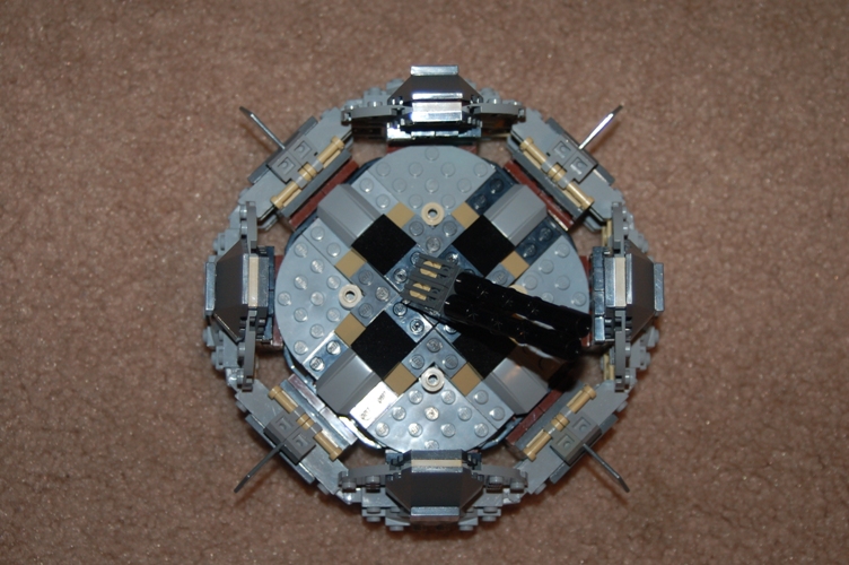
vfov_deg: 18.1
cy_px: 282
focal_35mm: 75
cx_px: 424
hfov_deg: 27.0
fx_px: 1767
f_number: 4.8
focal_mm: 50
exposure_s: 1/60
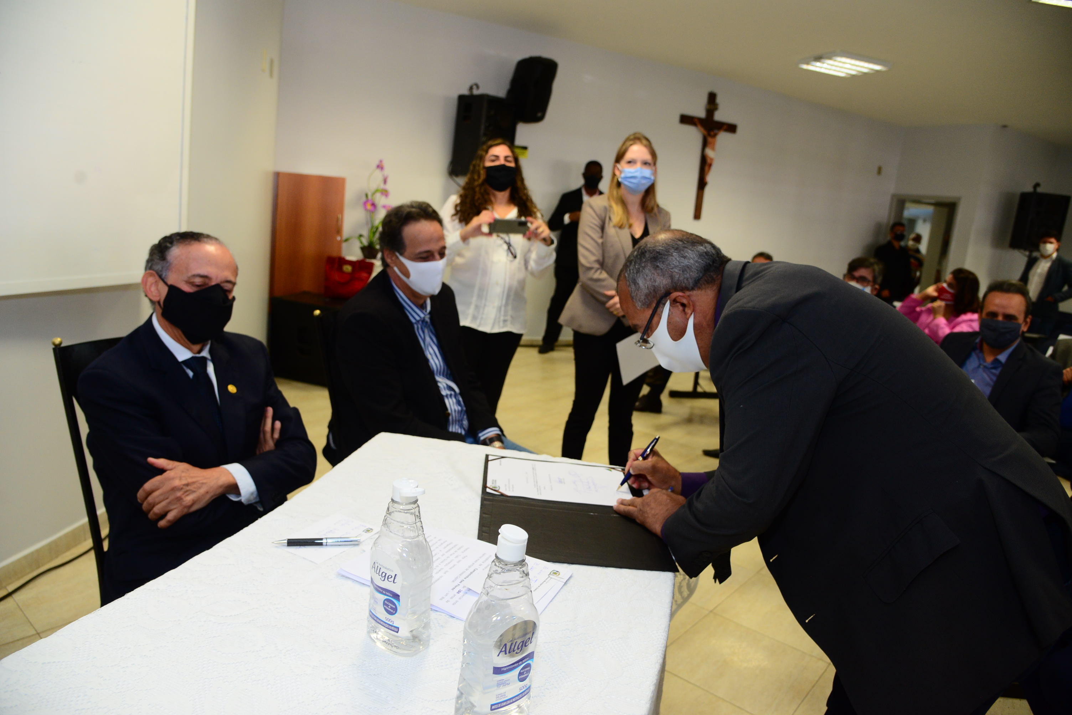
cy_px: 358
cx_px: 536
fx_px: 715
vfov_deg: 53.2
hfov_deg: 73.7
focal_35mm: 24
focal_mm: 24
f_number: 5
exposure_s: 1/80
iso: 1000
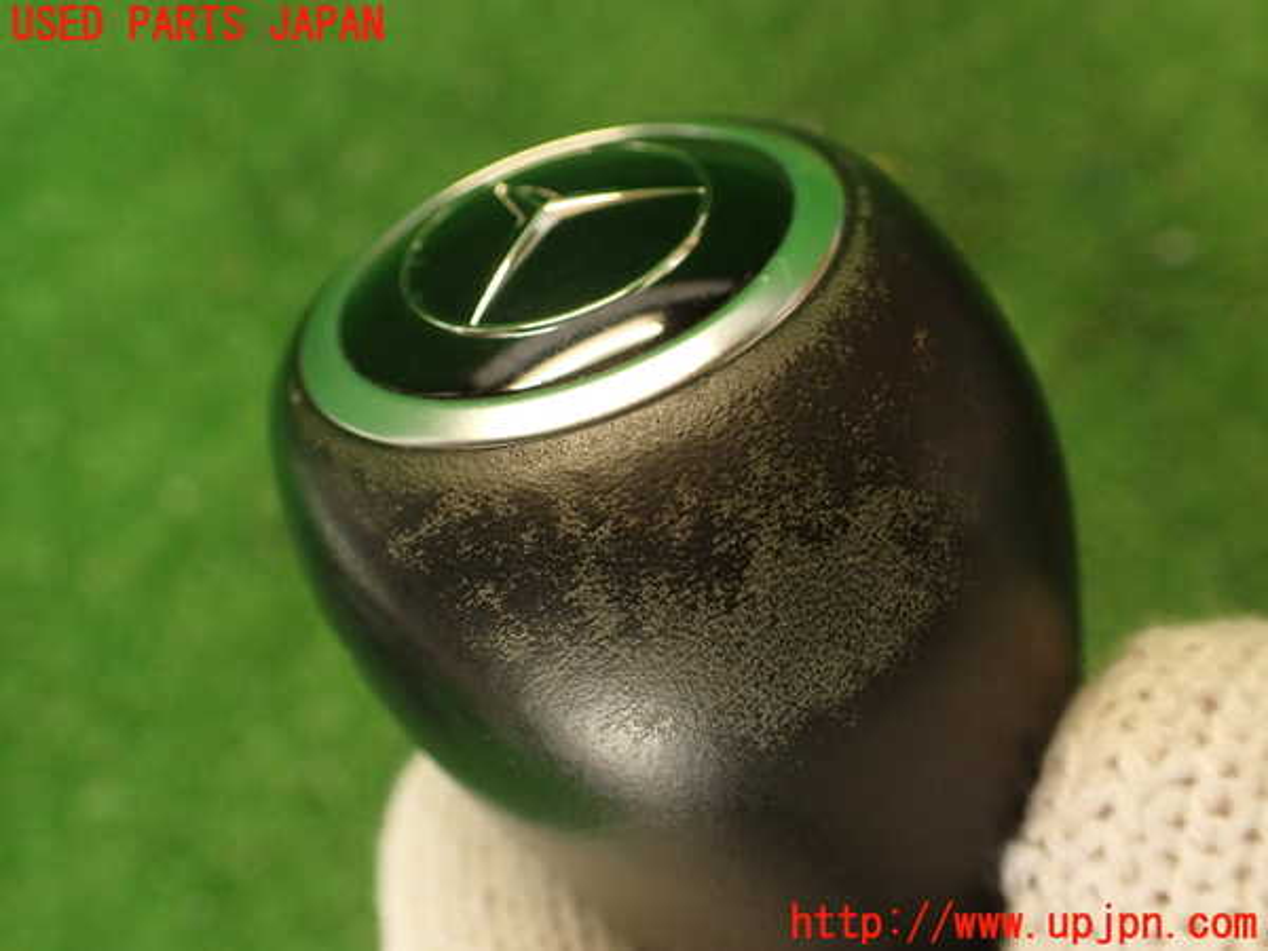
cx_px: 634
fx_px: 1172
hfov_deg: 56.8
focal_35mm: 32
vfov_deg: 44.2
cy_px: 476
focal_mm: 5.79
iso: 200
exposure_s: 1/30
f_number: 2.4
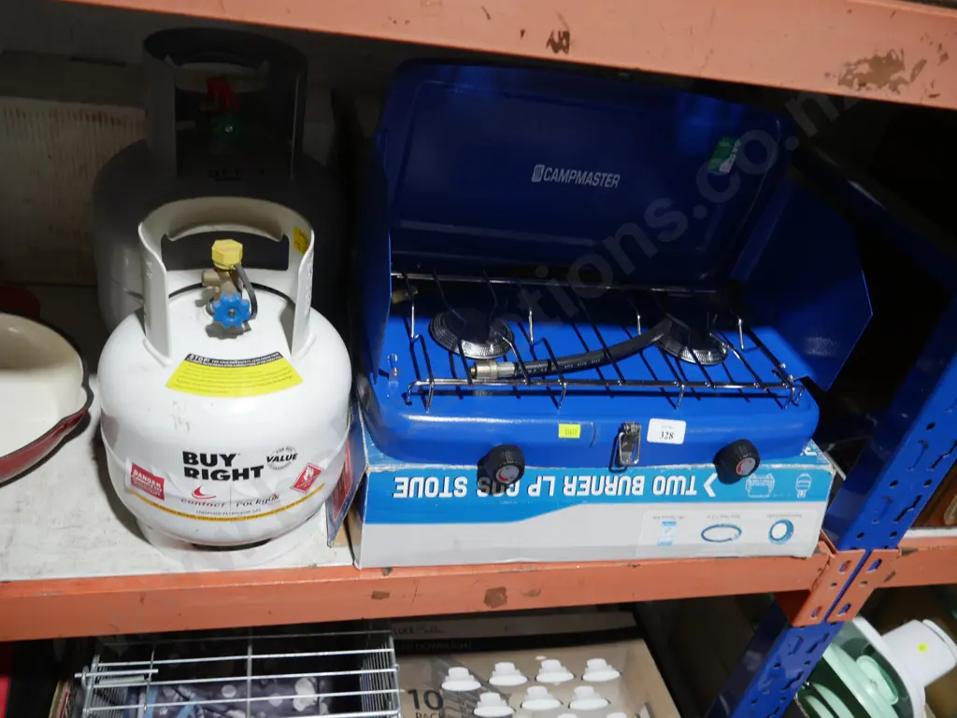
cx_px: 478
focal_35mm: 30
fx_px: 830
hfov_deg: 59.9
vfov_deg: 46.8
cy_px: 359
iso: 320
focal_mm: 15
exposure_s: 1/60
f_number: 3.6
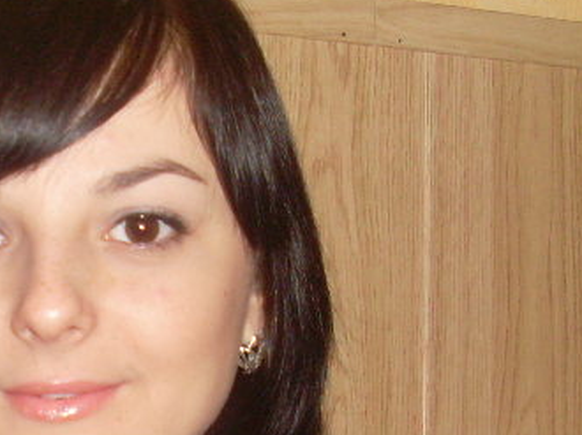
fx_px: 1982
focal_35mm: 118
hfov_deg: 16.5
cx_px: 97
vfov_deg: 12.3
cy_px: 481
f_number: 3
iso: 100
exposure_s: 1/45
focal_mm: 6.3
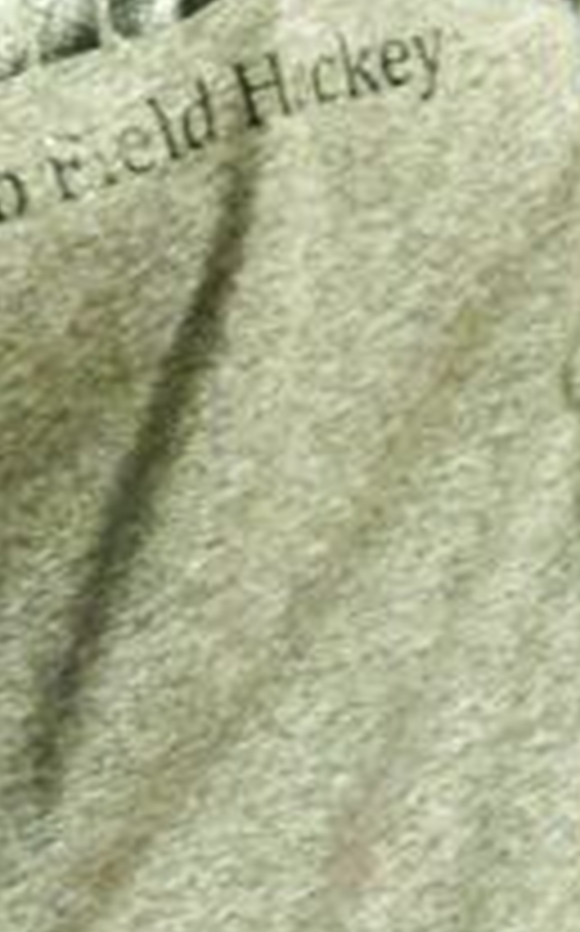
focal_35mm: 303
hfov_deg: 4.3
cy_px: -482
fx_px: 7679
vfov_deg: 6.8
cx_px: -160
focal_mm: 40
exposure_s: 1/30
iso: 1400
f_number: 5.3
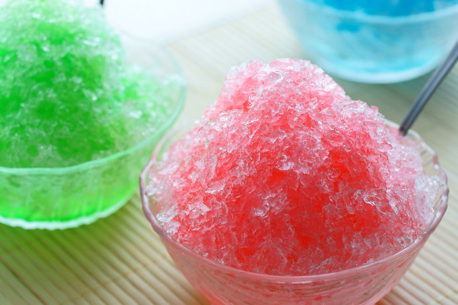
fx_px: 1145
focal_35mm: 90
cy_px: 152
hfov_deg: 22.6
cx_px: 229
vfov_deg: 15.2
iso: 200
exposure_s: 1/25
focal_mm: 90
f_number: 7.1
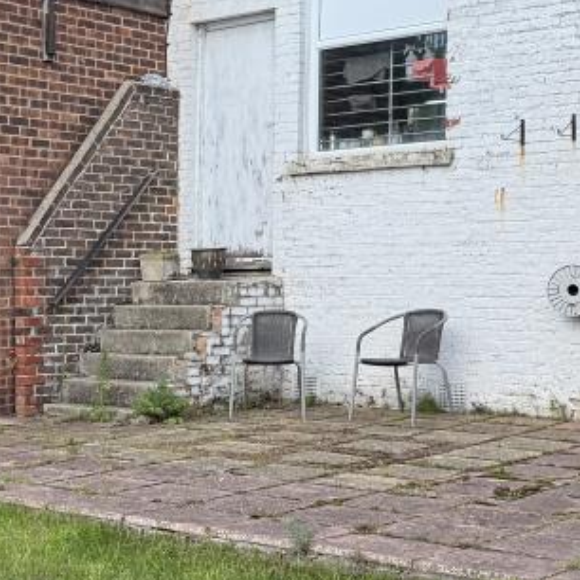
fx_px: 1346
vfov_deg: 24.3
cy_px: 332
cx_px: -21
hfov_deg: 23.2
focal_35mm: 71
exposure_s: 1/1437
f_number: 1.78
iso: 80
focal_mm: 6.76
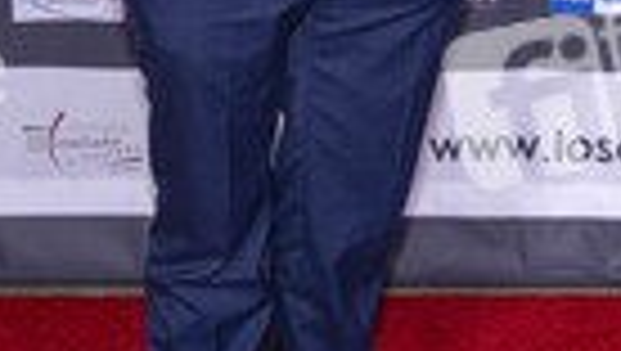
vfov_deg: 11.3
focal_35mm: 105
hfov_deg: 20.4
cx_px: 266
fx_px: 1723
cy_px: -144
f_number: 5.6
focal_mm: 34.5
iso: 800
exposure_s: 1/200
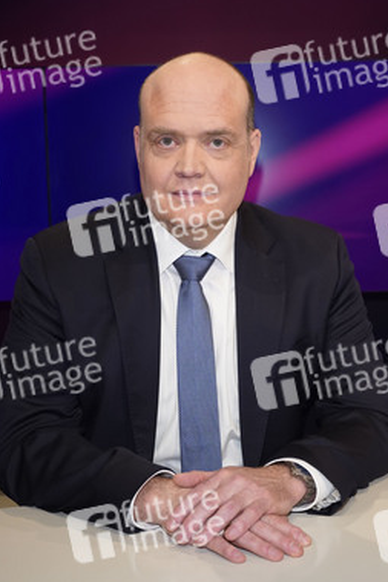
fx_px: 663
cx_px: 190
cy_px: 297
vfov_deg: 47.4
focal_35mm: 41
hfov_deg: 32.6
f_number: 5.6
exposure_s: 1/160
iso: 2000
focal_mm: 39
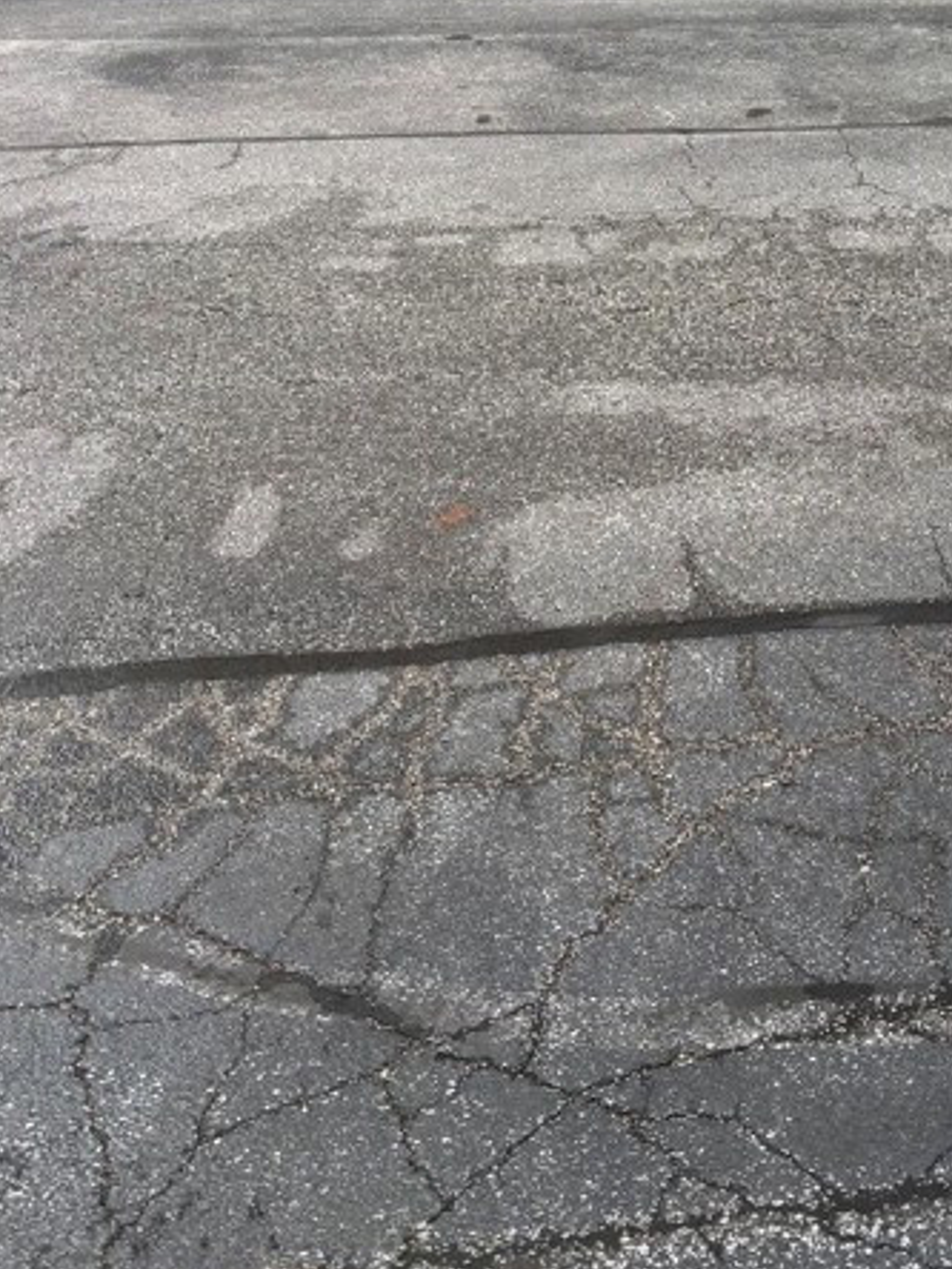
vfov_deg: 41.5
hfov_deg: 31.3
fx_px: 1650
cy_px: 423
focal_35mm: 45
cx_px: 772
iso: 64
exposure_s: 1/121
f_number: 1.6
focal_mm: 5.96
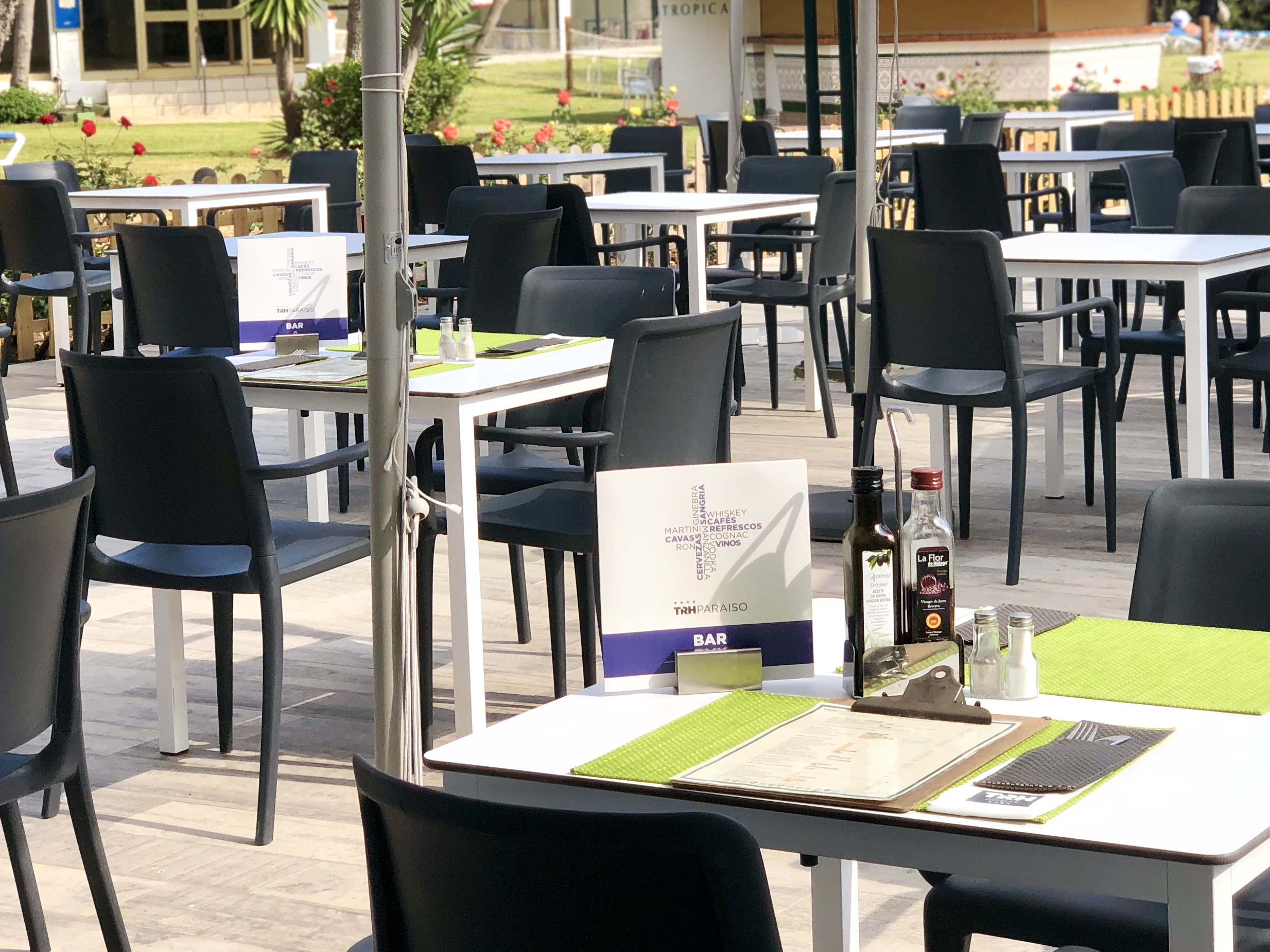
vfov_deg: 17.3
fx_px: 3118
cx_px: 703
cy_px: 337
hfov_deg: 23.0
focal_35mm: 85
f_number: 2.4
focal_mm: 6
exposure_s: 1/695
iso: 16
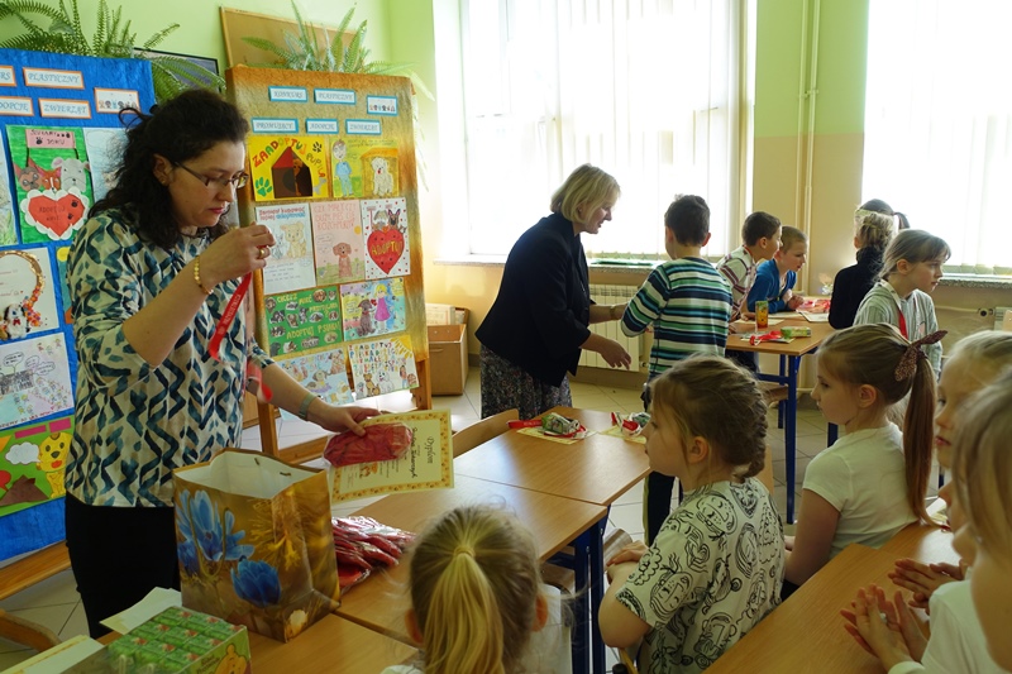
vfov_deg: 44.9
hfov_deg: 63.7
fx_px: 815
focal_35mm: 29
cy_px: 337
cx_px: 506
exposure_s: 1/80
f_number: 3.2
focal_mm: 10.81
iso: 125
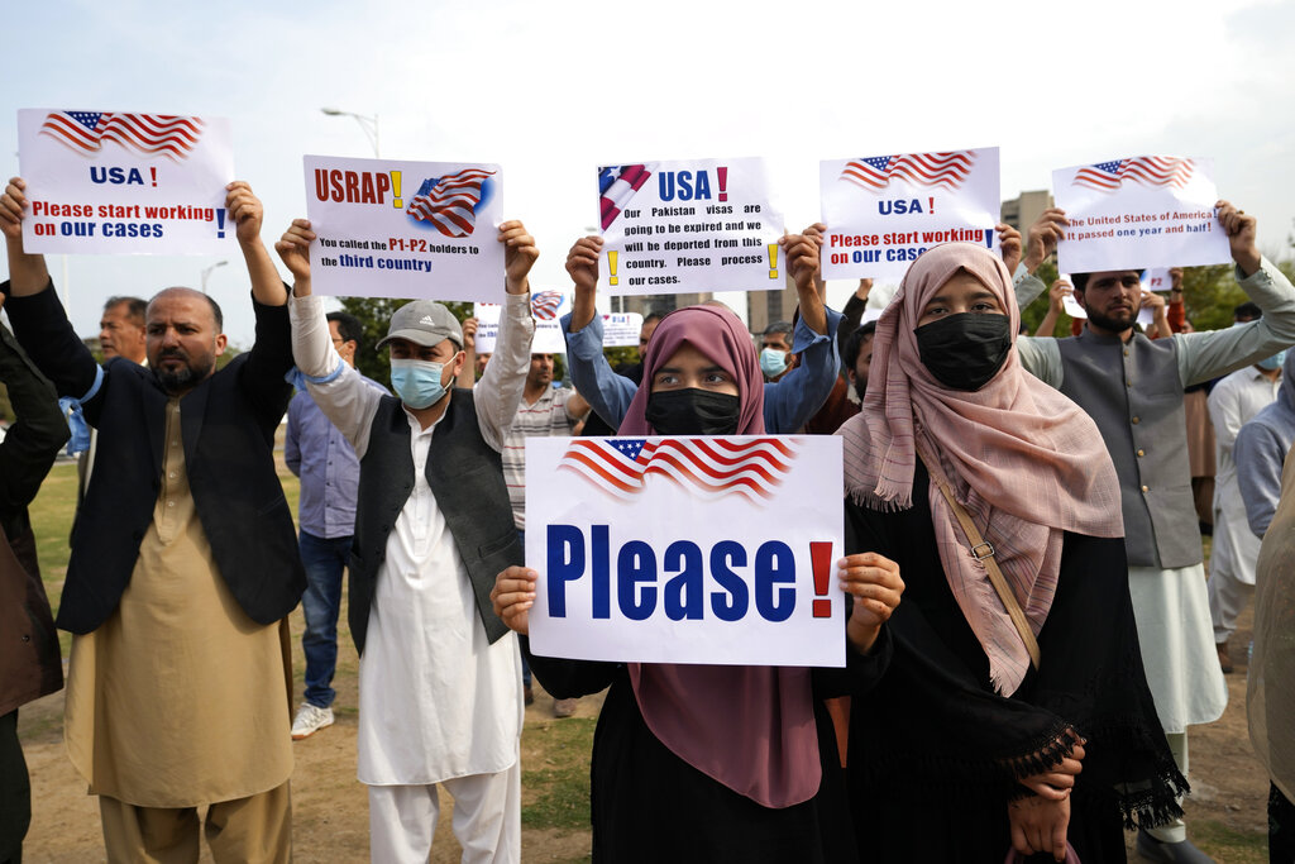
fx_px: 1079
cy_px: 432
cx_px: 648
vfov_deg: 43.6
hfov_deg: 61.9
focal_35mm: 30
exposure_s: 1/1600
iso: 400
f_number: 4.5
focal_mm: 30
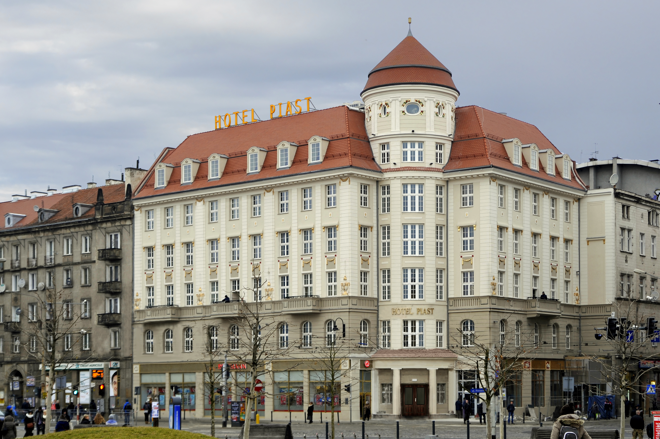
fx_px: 1099
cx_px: 330
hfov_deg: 33.4
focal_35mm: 60
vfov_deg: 22.6
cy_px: 220
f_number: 5.6
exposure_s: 1/200
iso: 200
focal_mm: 60
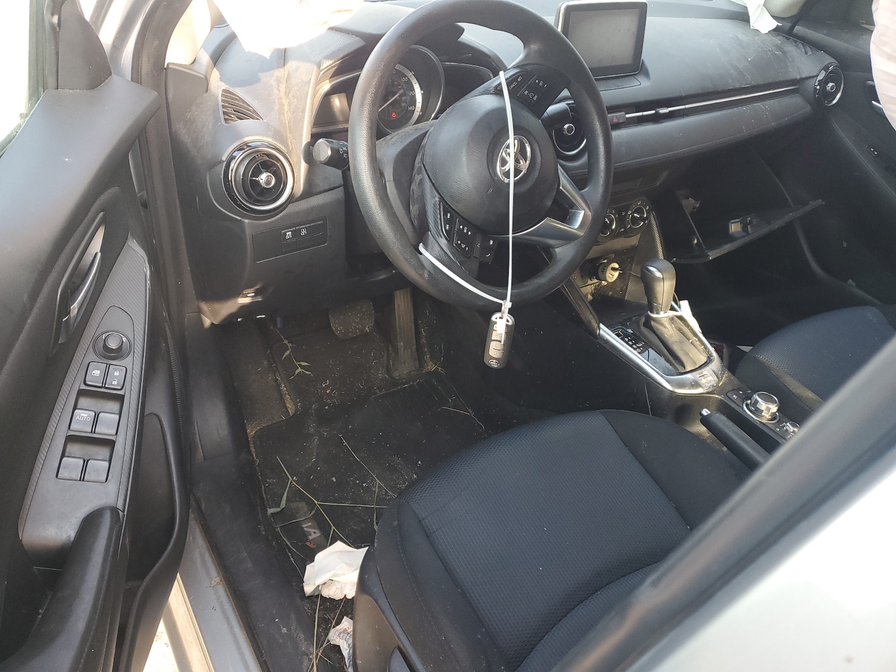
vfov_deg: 53.1
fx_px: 673
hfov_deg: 67.3
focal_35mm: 26
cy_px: 336
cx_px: 448
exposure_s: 1/120
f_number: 1.5
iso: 84
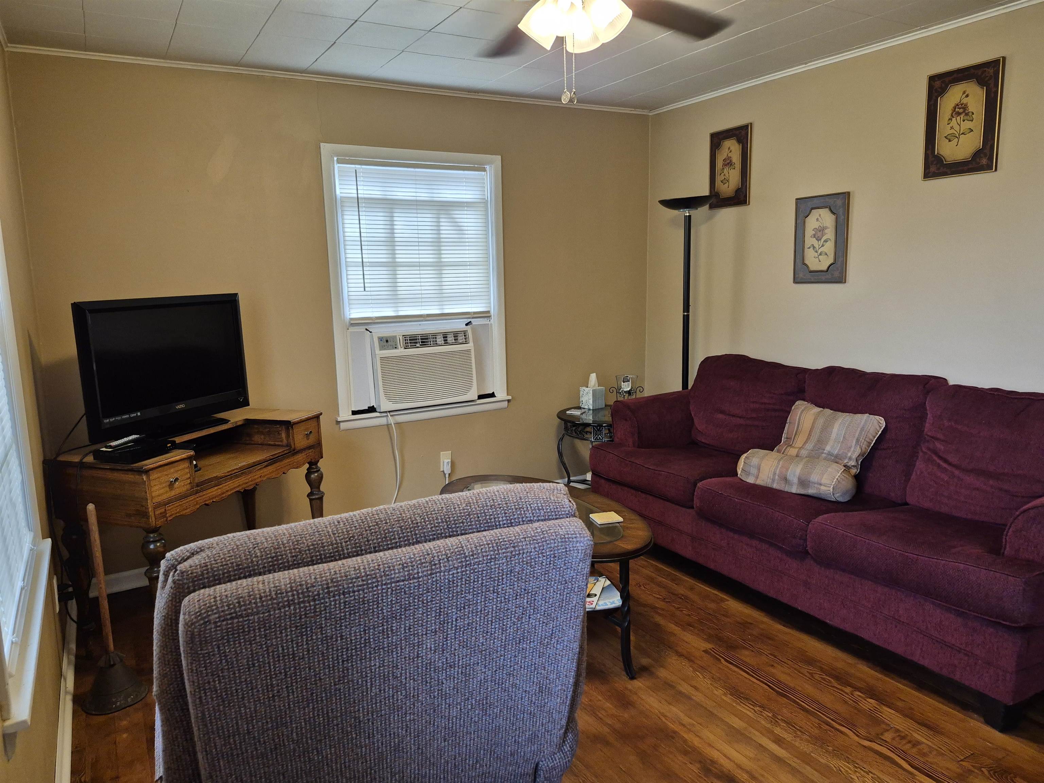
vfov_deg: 58.9
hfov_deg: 73.9
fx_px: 694
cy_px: 392
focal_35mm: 23
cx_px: 522
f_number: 1.8
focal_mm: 5.4
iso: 400
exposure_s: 1/120
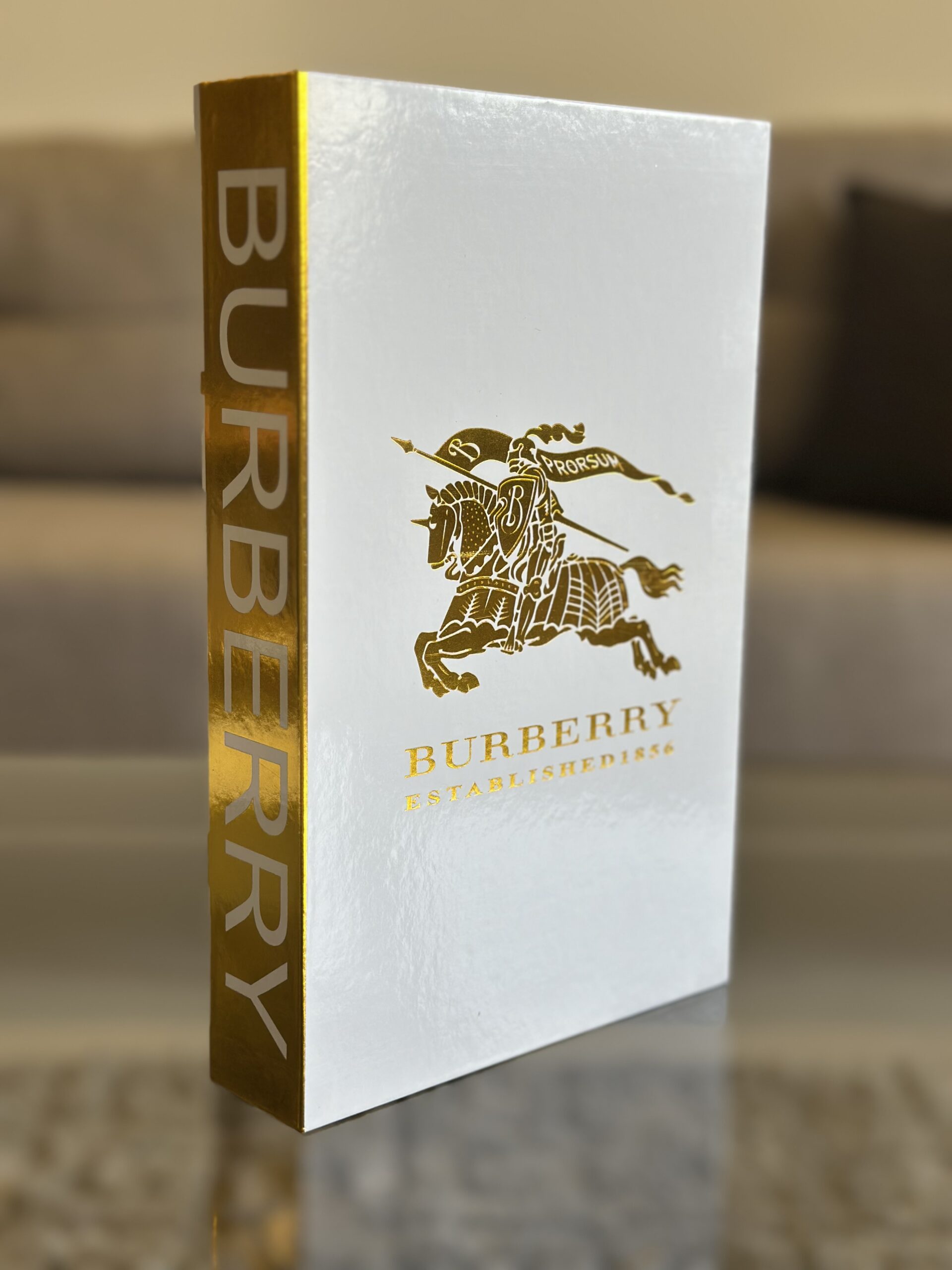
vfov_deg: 39.7
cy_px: 635
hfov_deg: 30.3
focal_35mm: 48
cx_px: 476
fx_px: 1760
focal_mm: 6.86
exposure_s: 1/112
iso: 64
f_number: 1.78
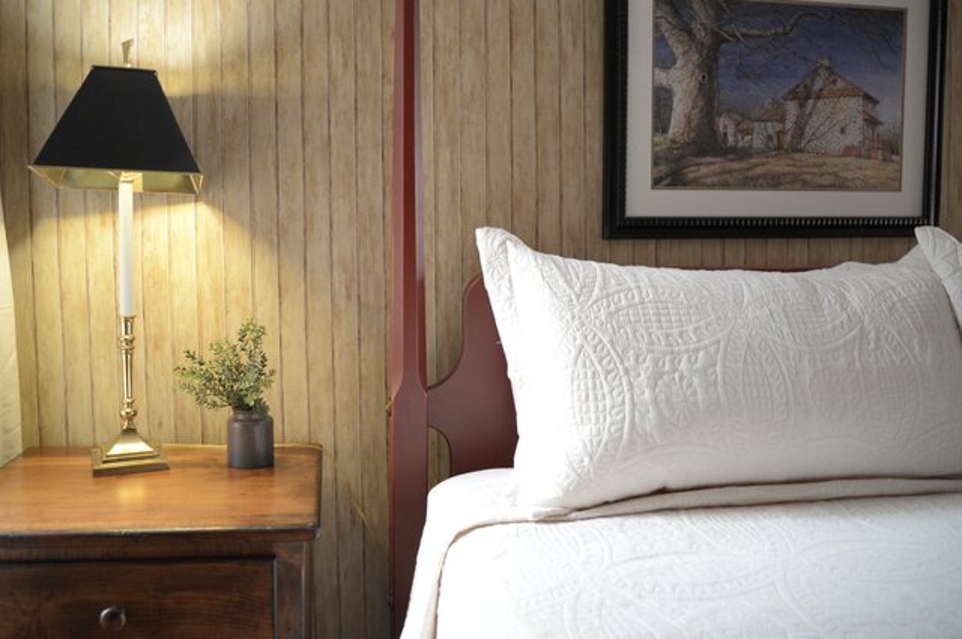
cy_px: 320
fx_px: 641
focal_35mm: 24
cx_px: 481
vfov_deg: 53.0
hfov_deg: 73.8
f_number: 3.5
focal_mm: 24
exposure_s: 1/60
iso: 1600
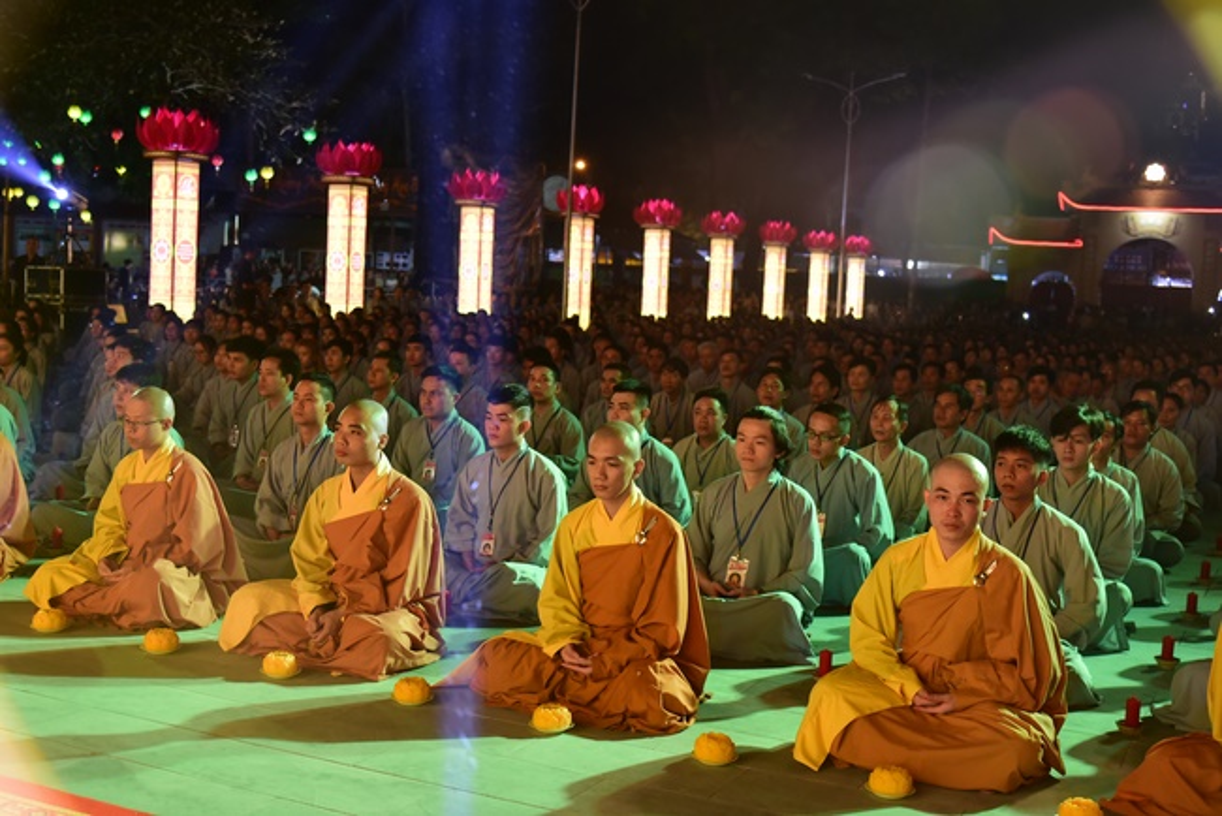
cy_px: 408
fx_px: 1494
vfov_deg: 30.5
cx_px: 611
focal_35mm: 44
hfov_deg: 44.5
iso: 2000
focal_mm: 44
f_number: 4
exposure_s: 1/40
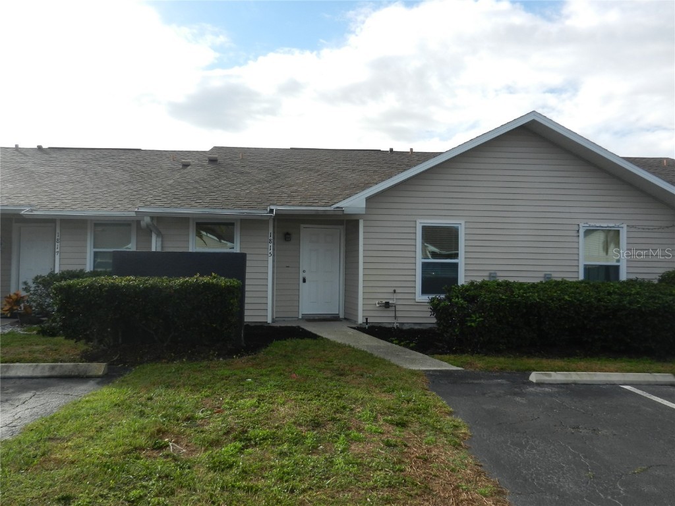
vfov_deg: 54.9
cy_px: 253
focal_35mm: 25
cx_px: 338
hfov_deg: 69.4
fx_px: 487
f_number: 3.5
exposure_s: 1/1000
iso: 160
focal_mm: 4.5
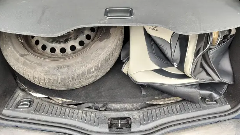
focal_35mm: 26
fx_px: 165
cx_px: 120
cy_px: 47
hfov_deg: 71.9
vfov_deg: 43.8
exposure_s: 1/50
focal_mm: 5.56
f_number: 1.8
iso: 171
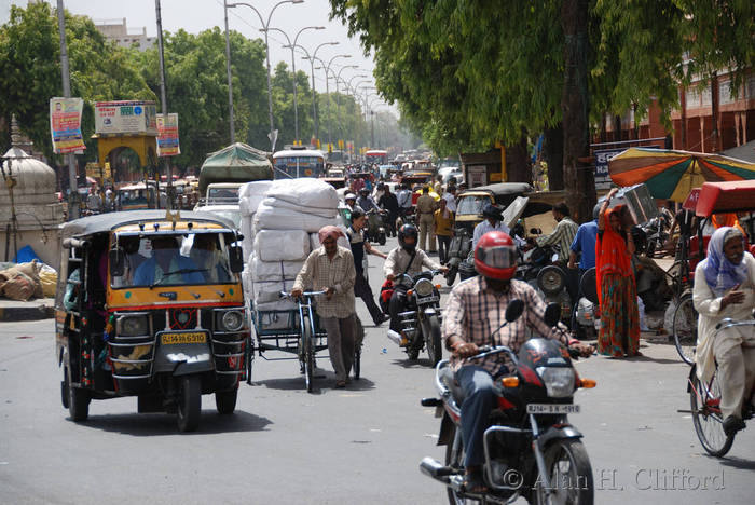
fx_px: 2991
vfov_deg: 9.6
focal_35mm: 142
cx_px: 378
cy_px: 252
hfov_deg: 14.4
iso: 100
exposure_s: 1/400
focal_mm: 95
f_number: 5.3
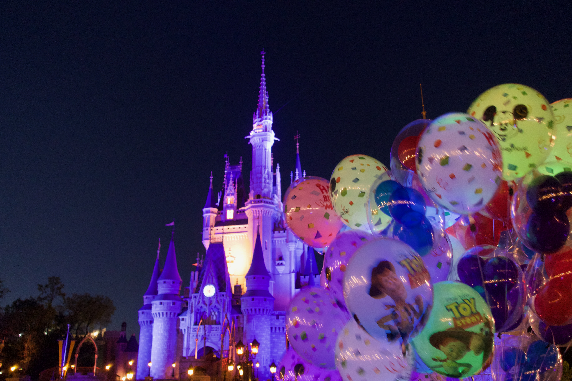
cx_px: 286
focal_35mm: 34
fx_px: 540
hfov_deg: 55.8
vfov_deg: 38.9
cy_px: 190
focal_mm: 12.48
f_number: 2.8
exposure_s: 1/8
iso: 1250
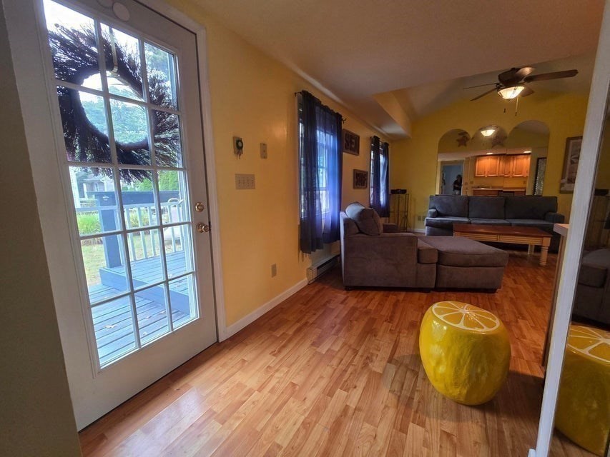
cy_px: 228
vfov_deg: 89.9
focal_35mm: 13
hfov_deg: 106.2
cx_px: 305
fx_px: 229
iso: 200
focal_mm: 2.2
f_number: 2.2
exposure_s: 1/60
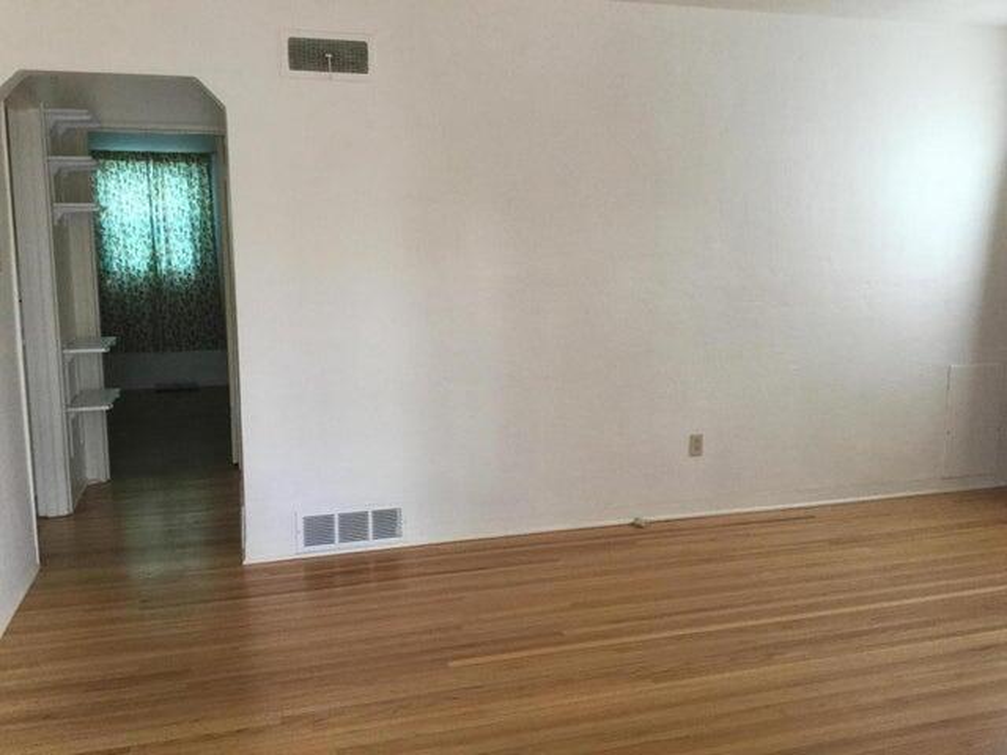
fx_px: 902
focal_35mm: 31
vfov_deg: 45.4
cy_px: 378
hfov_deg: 58.4
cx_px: 504
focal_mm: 3.3
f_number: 2.4
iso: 100
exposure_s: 1/30
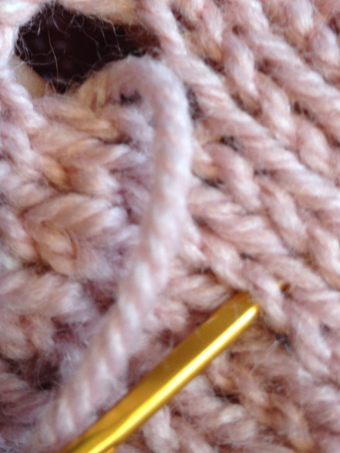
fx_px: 799
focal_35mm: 61
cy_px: 113
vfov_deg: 31.1
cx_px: 81
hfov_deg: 23.8
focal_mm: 4.28
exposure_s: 1/20
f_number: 2.4
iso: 64
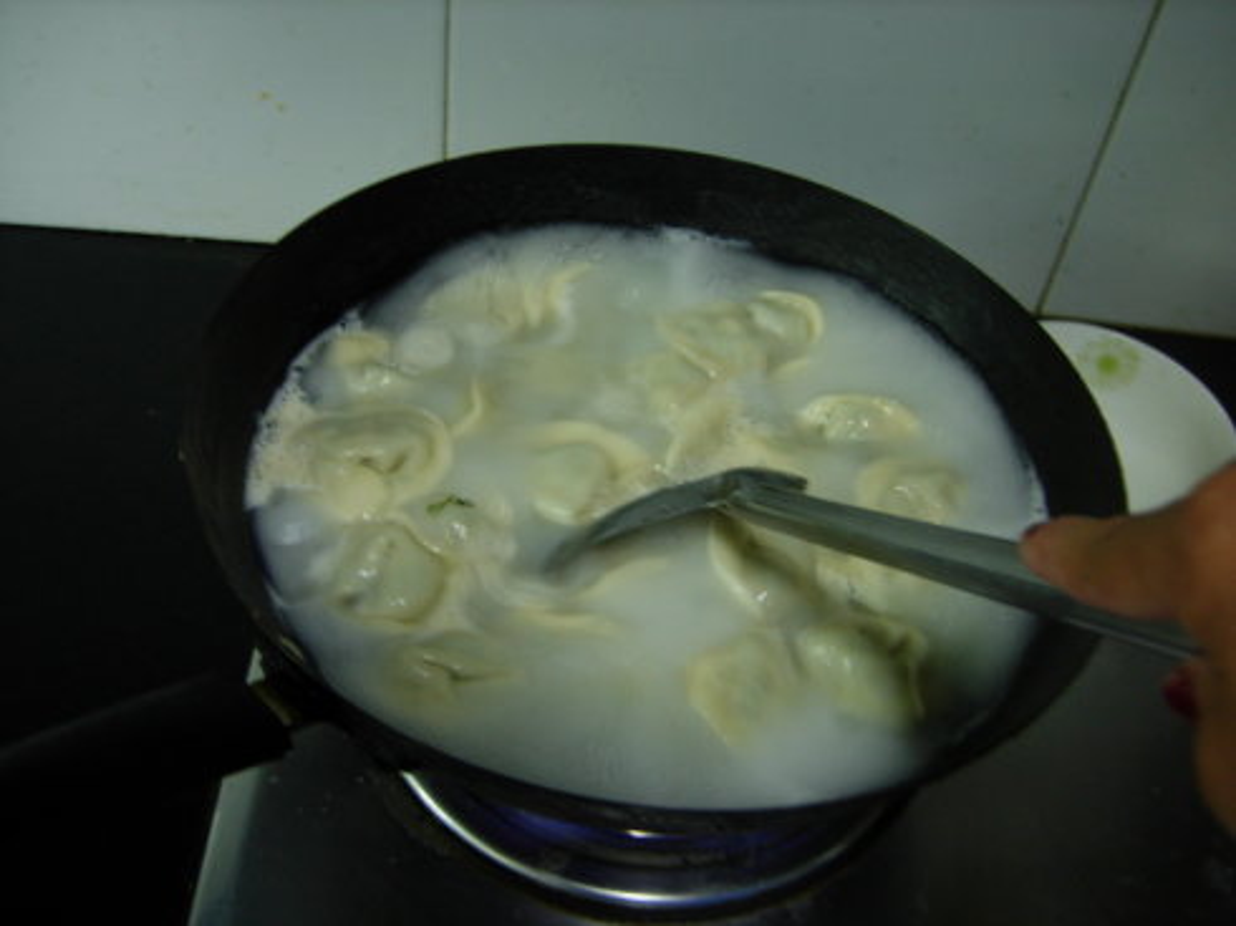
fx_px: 1285
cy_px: 463
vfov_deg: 39.6
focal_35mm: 36
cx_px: 618
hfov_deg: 51.4
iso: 89
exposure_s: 1/4
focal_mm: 7.5
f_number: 2.7
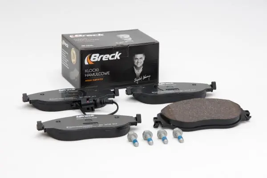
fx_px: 667
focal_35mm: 90
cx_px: 134
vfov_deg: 15.2
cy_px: 89
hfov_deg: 22.6
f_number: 11
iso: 100
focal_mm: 60
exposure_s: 1/200
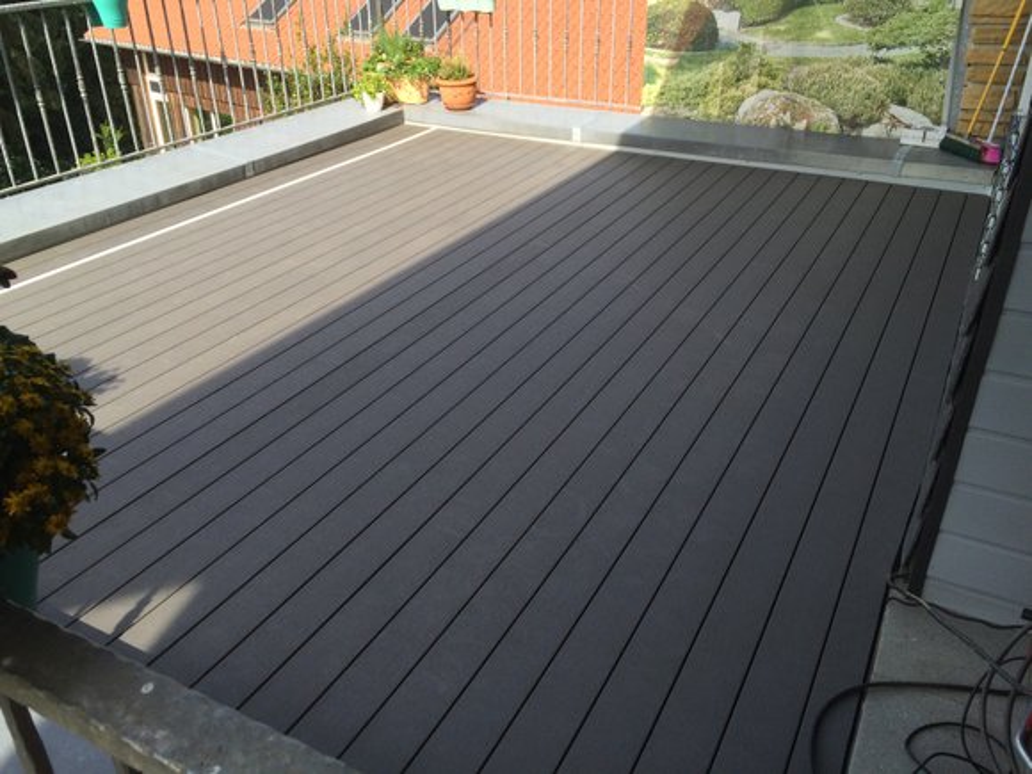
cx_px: 516
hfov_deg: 61.7
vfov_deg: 48.2
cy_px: 387
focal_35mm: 29
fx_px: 865
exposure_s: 1/612
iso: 32
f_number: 2.2
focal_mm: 4.15
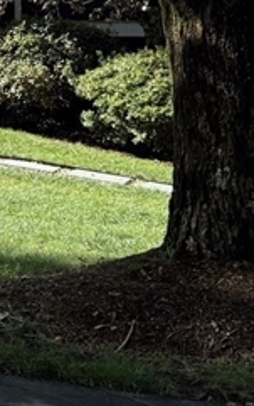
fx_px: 1194
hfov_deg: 11.2
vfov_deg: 18.6
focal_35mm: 108
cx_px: -227
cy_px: -27
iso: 100
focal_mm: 6.76
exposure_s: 1/1553
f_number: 1.78
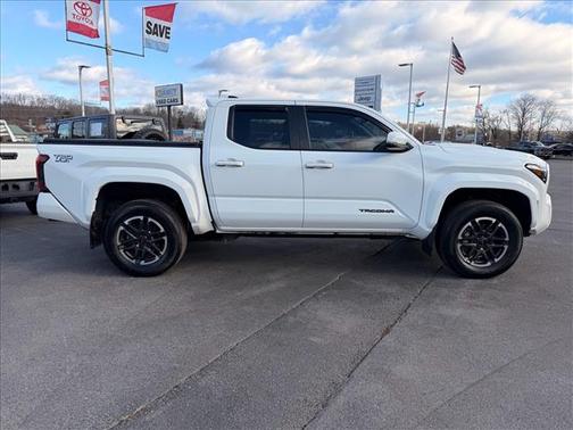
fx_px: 397
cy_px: 215
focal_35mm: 24
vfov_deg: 56.8
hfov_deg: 71.6
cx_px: 286
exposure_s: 1/2445
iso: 80
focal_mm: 6.76
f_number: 1.78
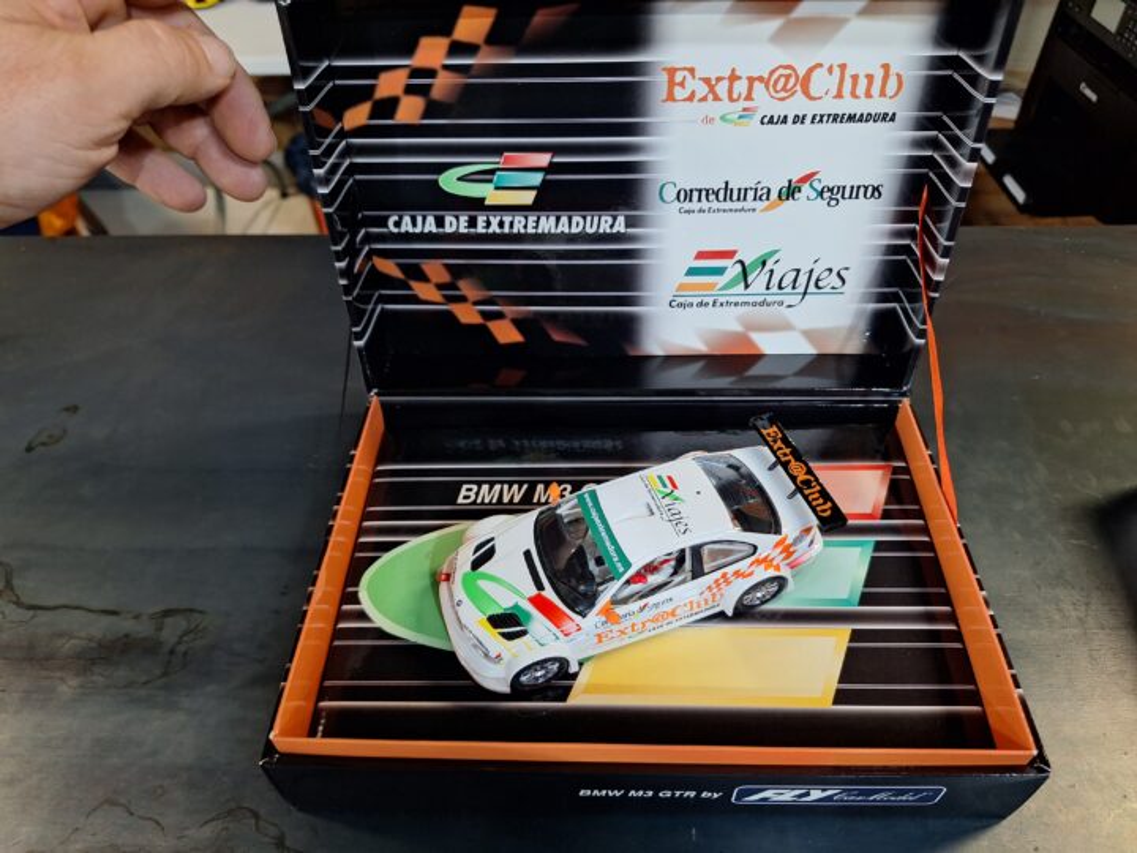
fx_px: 755
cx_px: 568
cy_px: 426
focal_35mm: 23
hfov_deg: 73.9
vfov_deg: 58.9
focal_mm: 5.54
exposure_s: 1/50
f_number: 1.8
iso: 200
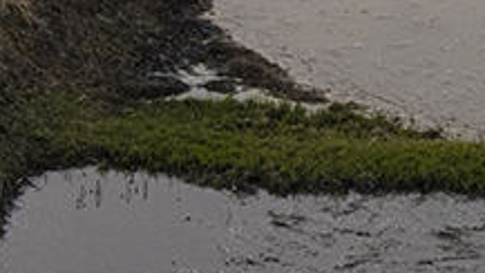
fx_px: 9091
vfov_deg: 1.7
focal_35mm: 707
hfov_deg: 3.0
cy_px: -917
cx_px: -489
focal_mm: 111.3
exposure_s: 1/25
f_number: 20
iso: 1250
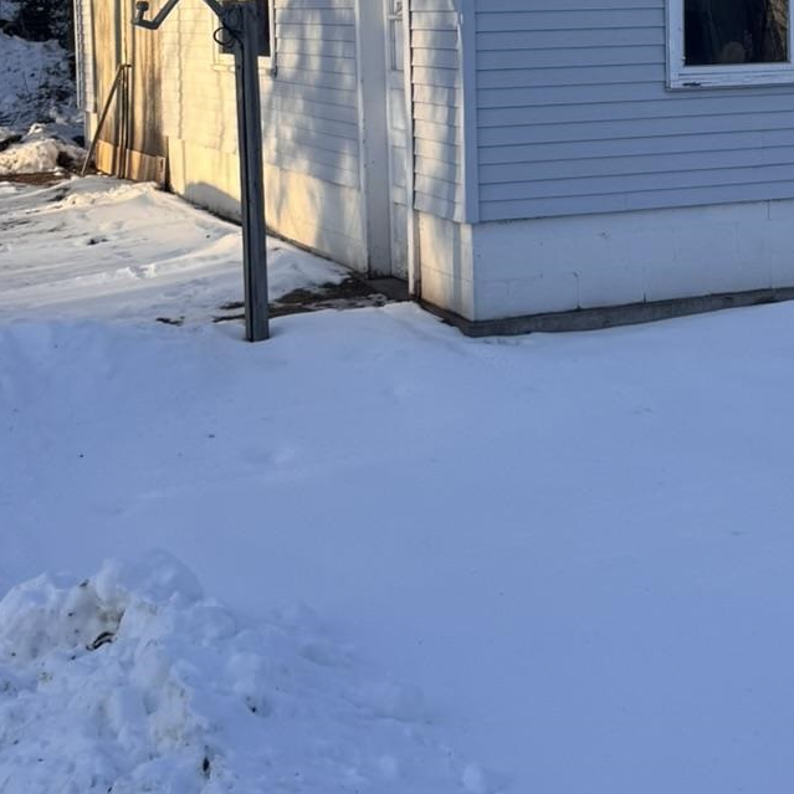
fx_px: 1765
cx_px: 573
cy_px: 80
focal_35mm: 68
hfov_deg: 25.1
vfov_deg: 24.6
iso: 80
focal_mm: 6.76
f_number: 1.78
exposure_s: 1/1488
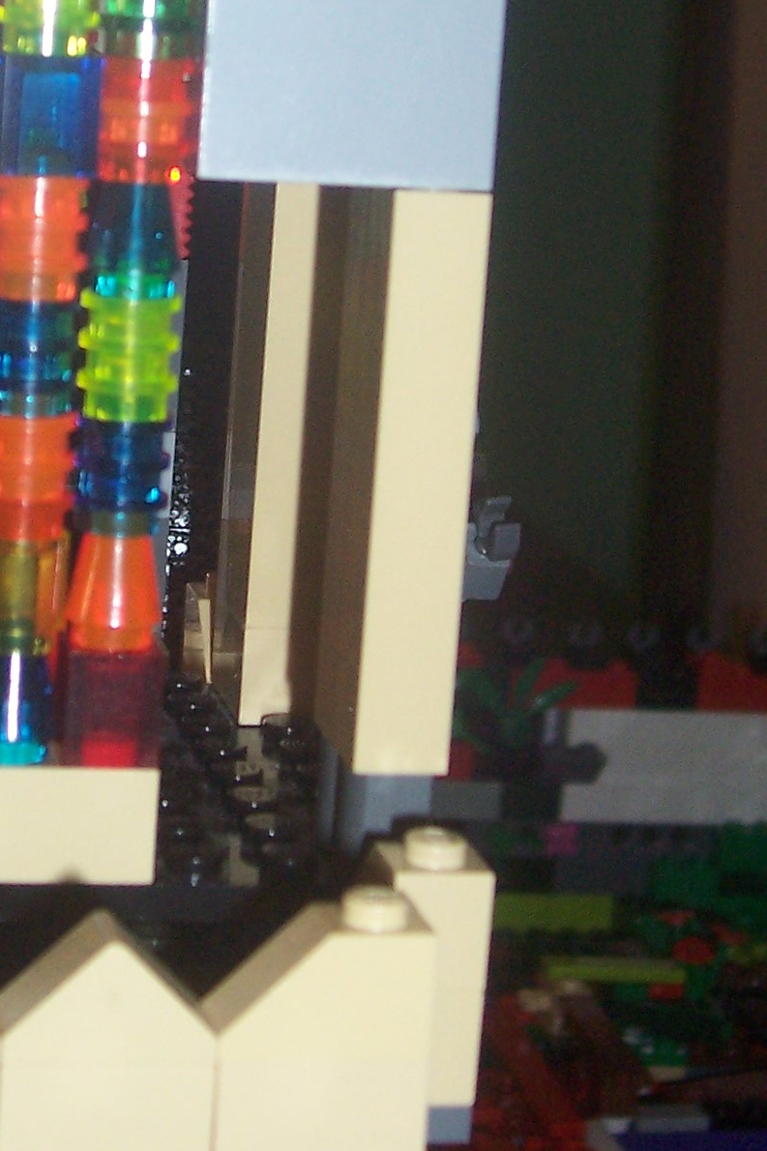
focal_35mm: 94
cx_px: 192
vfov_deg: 21.5
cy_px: 327
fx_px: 3005
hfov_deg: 14.5
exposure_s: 1/60
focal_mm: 7
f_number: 3
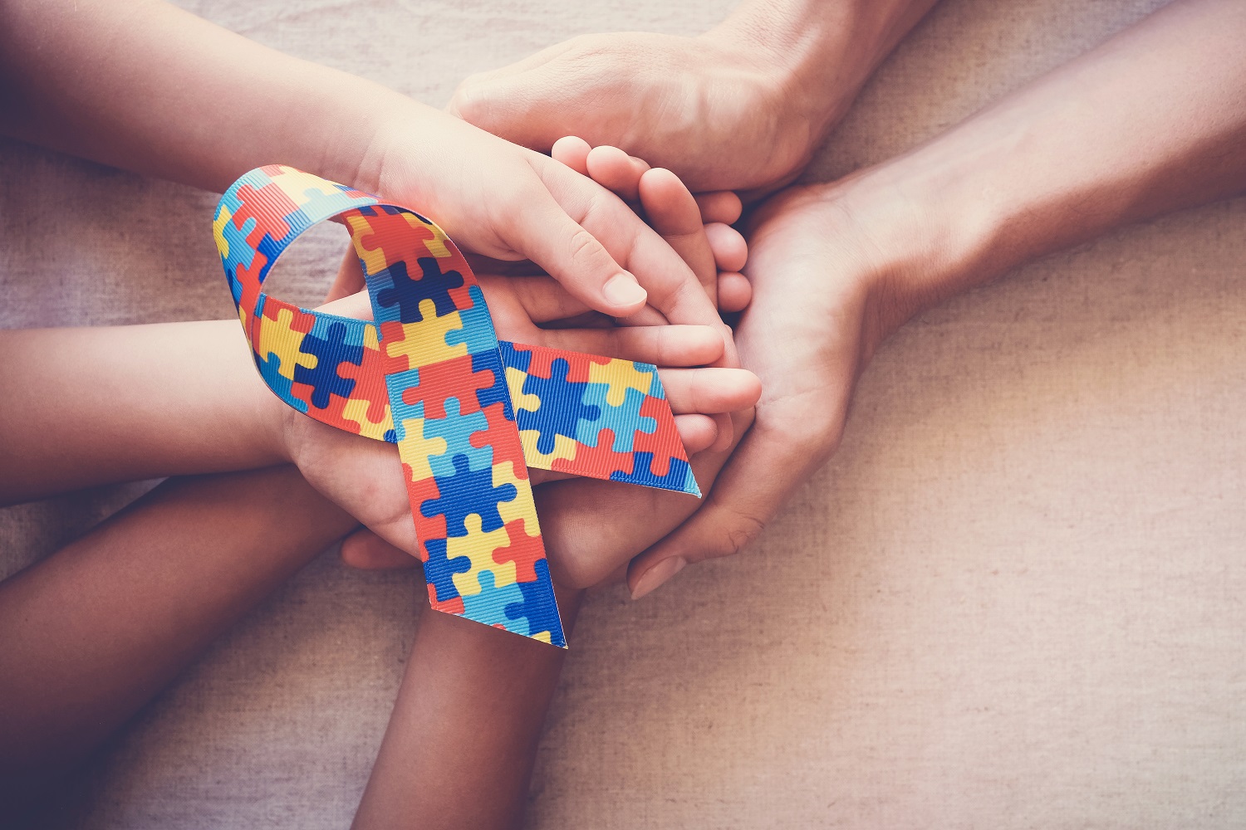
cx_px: 623
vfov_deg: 35.9
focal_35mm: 37
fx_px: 1281
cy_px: 415
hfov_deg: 51.9
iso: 640
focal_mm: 24.9
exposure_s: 1/60
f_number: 5
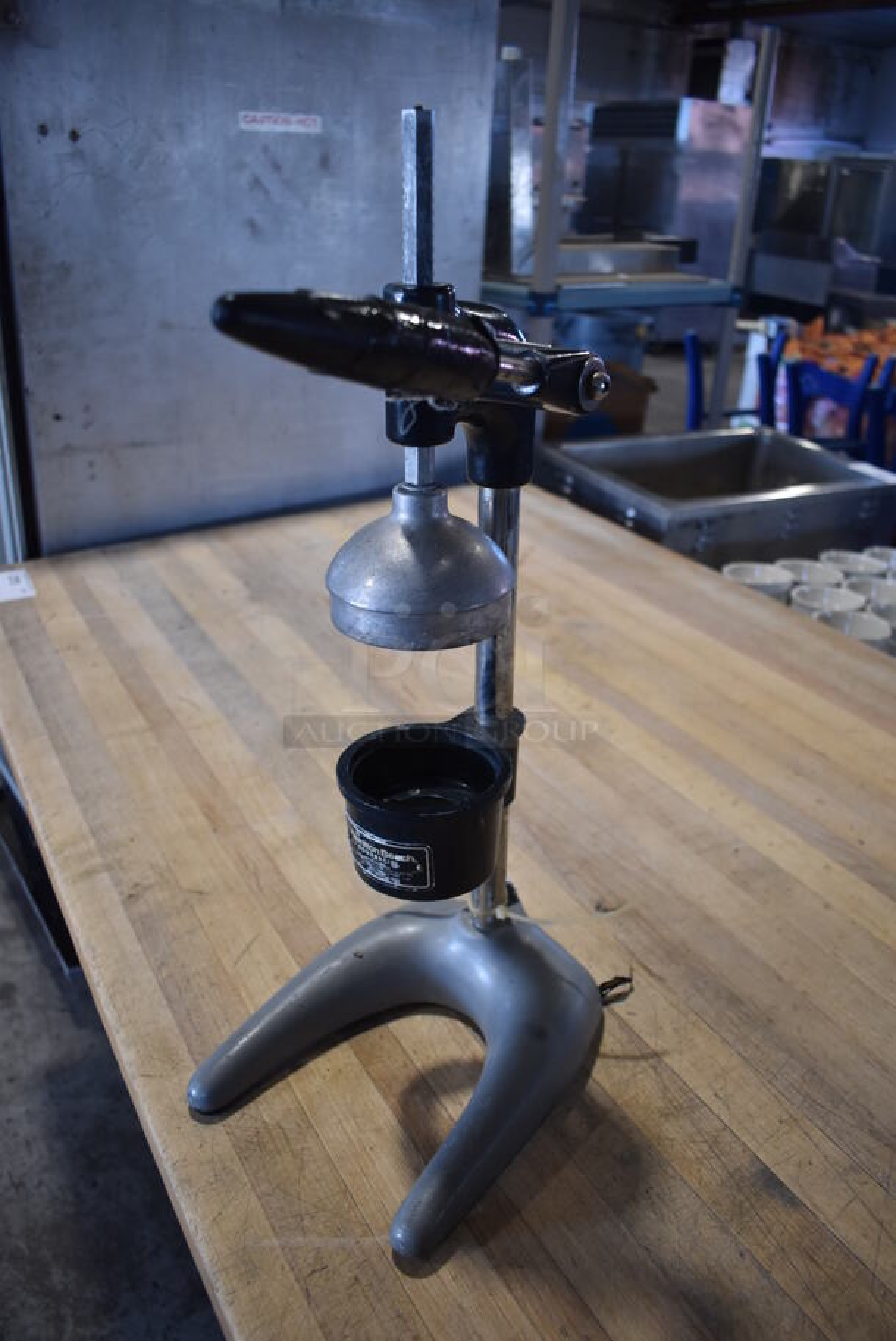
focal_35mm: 27
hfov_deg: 48.0
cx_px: 448
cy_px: 670
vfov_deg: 67.3
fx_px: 1006
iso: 800
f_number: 3.5
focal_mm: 18
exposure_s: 1/160
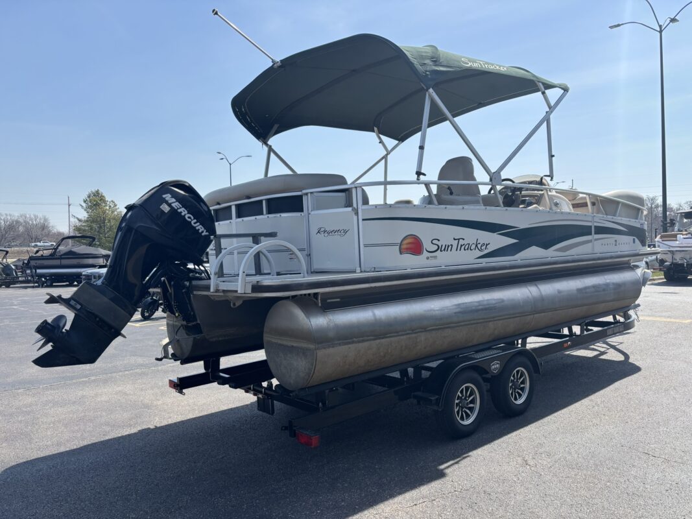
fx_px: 520
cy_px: 260
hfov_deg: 67.3
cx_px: 346
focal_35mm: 26
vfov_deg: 53.1
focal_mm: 5.96
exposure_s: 1/3413
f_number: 1.6
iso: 50
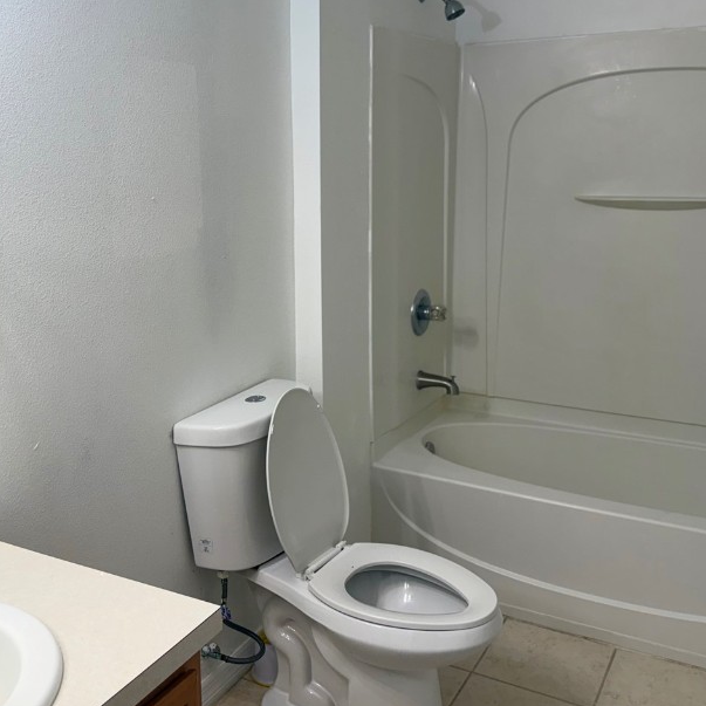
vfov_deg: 45.9
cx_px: 295
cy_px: 297
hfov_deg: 45.9
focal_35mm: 36
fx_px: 831
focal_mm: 6.76
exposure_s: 1/120
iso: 80
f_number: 1.78
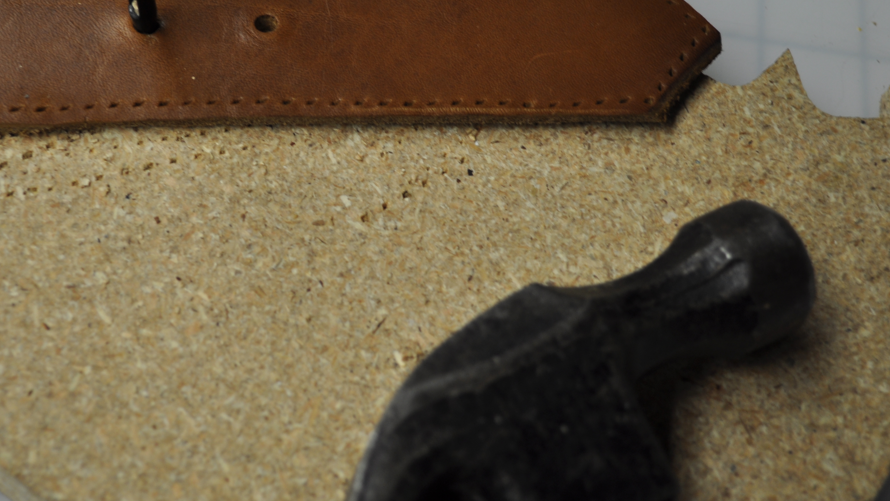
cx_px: 359
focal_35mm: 69
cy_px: 200
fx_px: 1628
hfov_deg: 30.5
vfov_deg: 17.5
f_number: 4.8
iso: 200
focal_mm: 32
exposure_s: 1/30
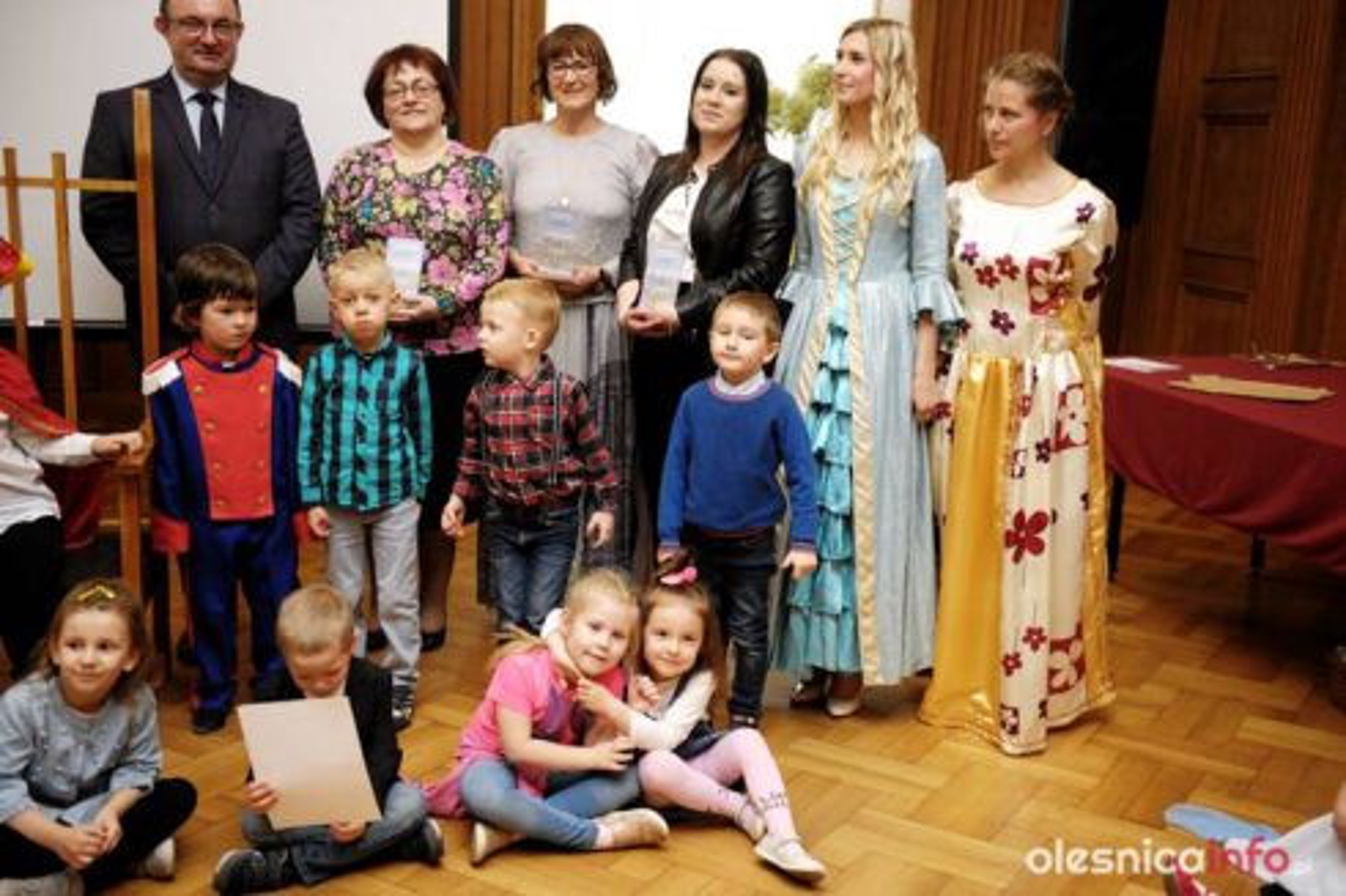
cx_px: 673
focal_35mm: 42
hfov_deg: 46.4
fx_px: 1570
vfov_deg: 31.9
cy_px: 448
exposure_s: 1/100
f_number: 2.8
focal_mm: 42
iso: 1250
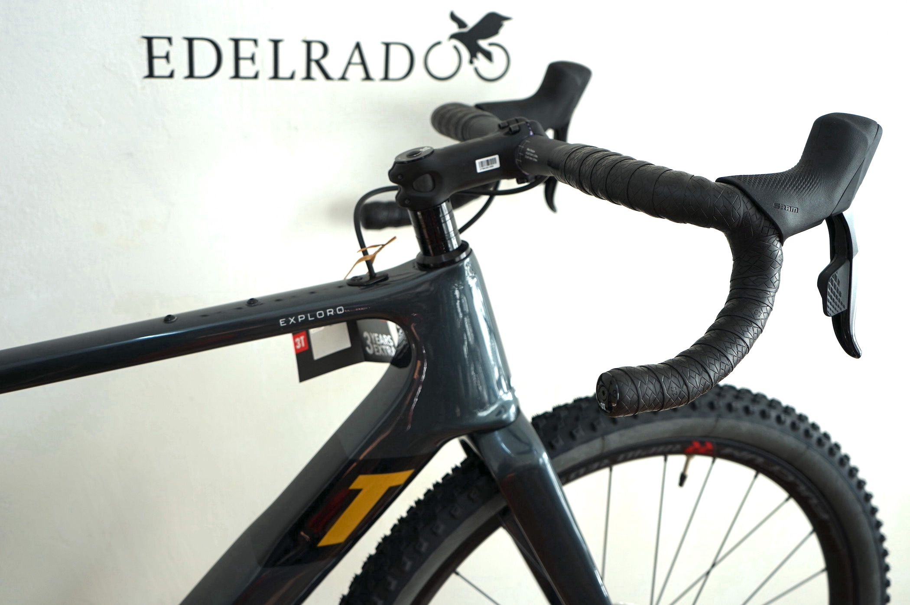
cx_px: 455
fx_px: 960
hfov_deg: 50.7
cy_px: 302
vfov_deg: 35.0
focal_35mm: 38
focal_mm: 38
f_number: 4.5
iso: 100
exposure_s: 1/60
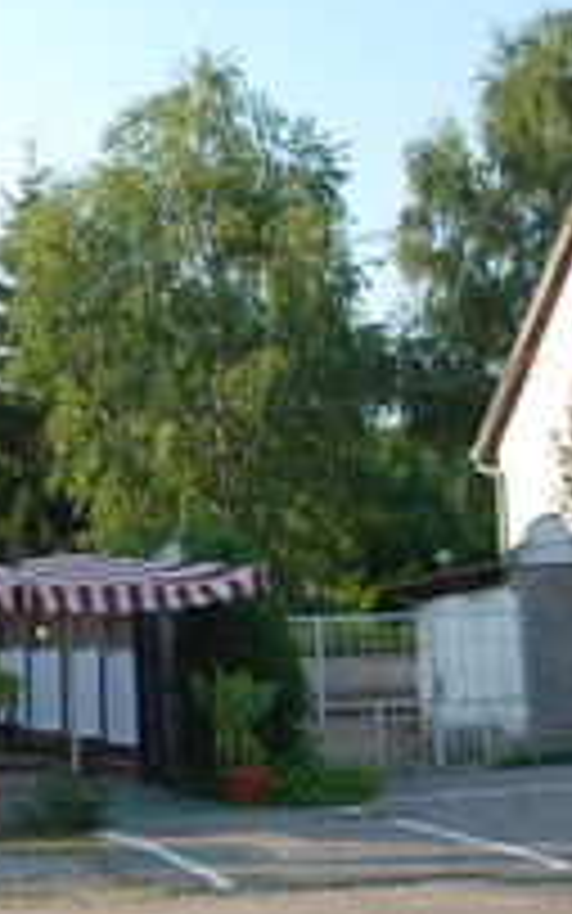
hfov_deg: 12.6
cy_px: 511
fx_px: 2349
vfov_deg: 22.0
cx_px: -459
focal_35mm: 94
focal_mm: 25
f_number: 6.3
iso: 125
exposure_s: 1/160
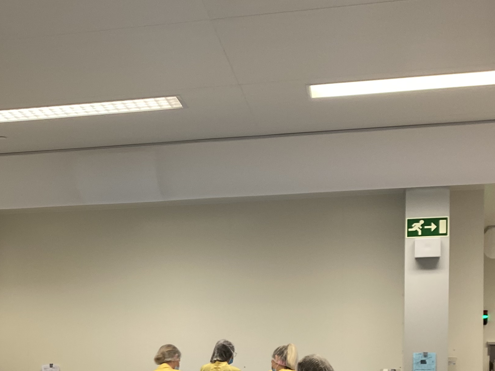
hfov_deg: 29.1
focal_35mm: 65
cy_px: 399
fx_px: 930
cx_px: 92
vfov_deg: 21.5
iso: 125
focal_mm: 4.25
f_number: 1.8
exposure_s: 1/100
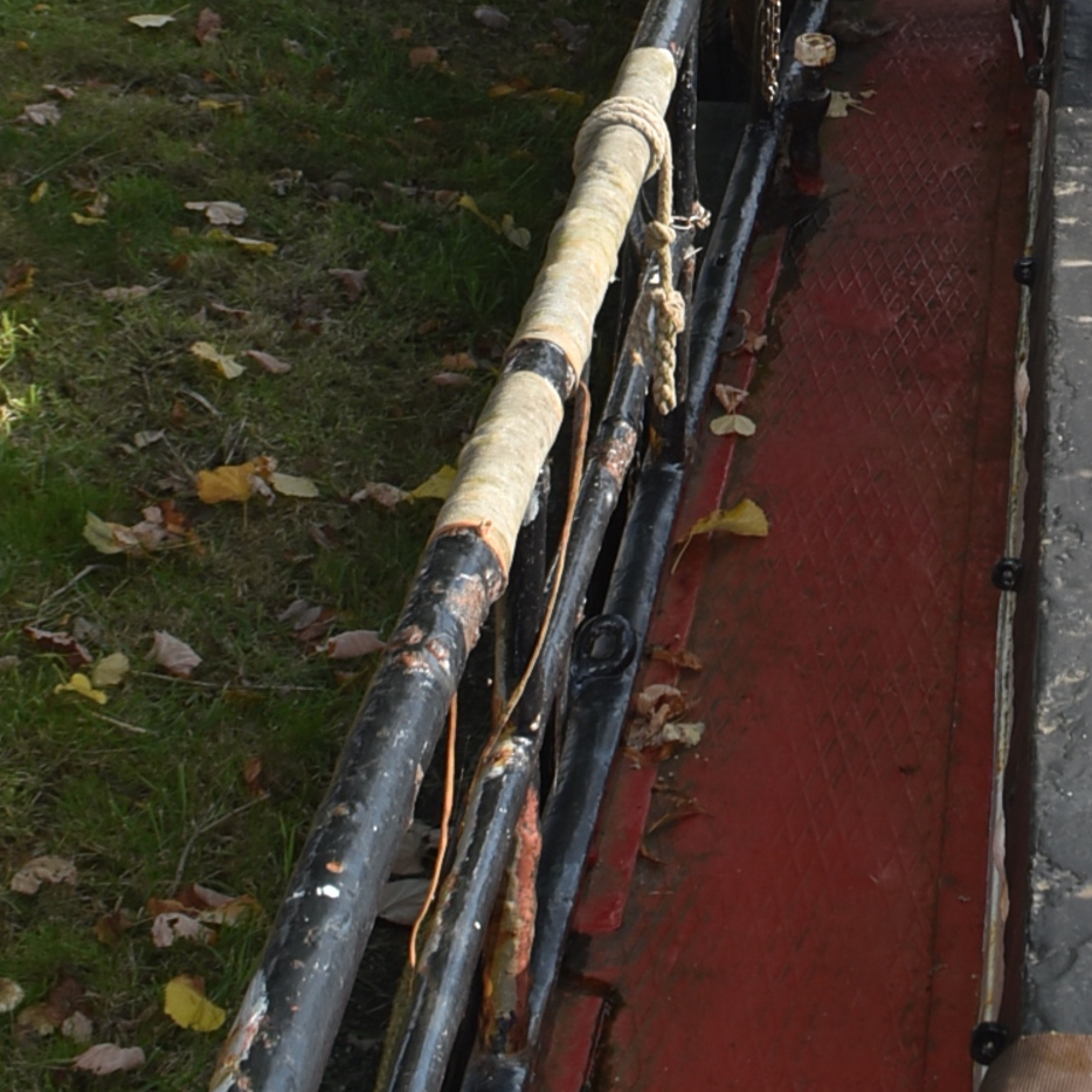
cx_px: 983
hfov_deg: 18.6
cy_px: -240
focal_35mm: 92
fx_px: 3284
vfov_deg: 17.9
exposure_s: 1/200
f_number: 7.1
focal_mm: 18
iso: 100
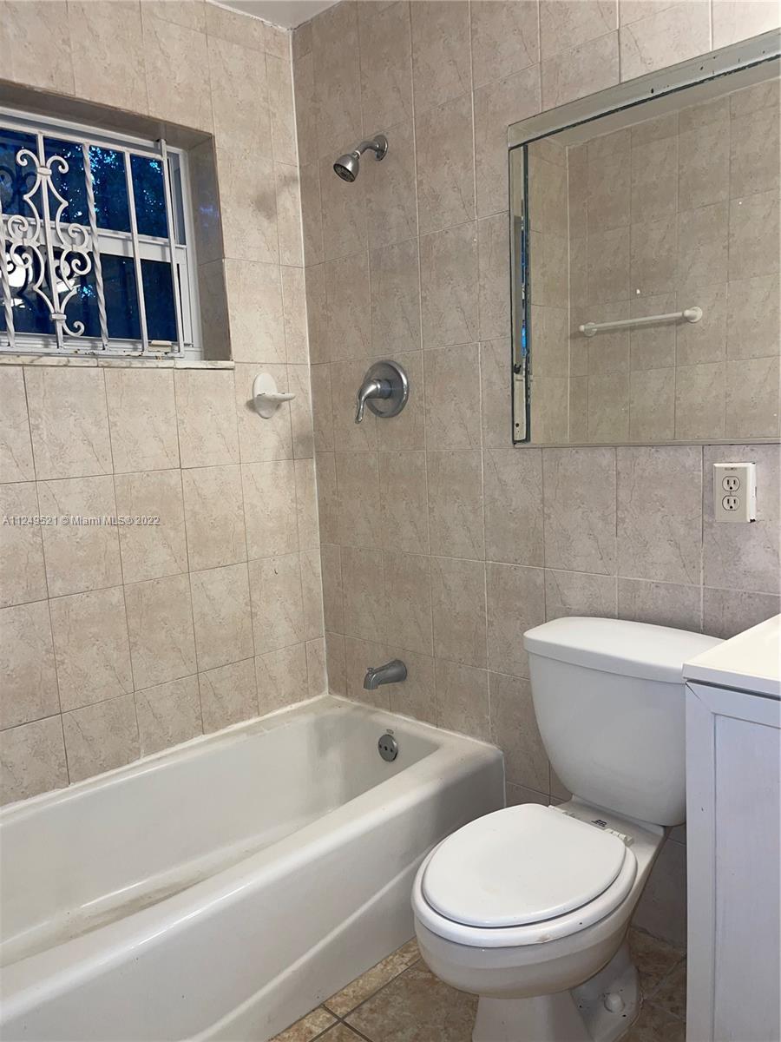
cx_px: 390
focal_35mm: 26
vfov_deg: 67.3
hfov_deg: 53.1
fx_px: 782
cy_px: 521
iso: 40
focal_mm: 5.1
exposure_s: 1/30
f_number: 1.6
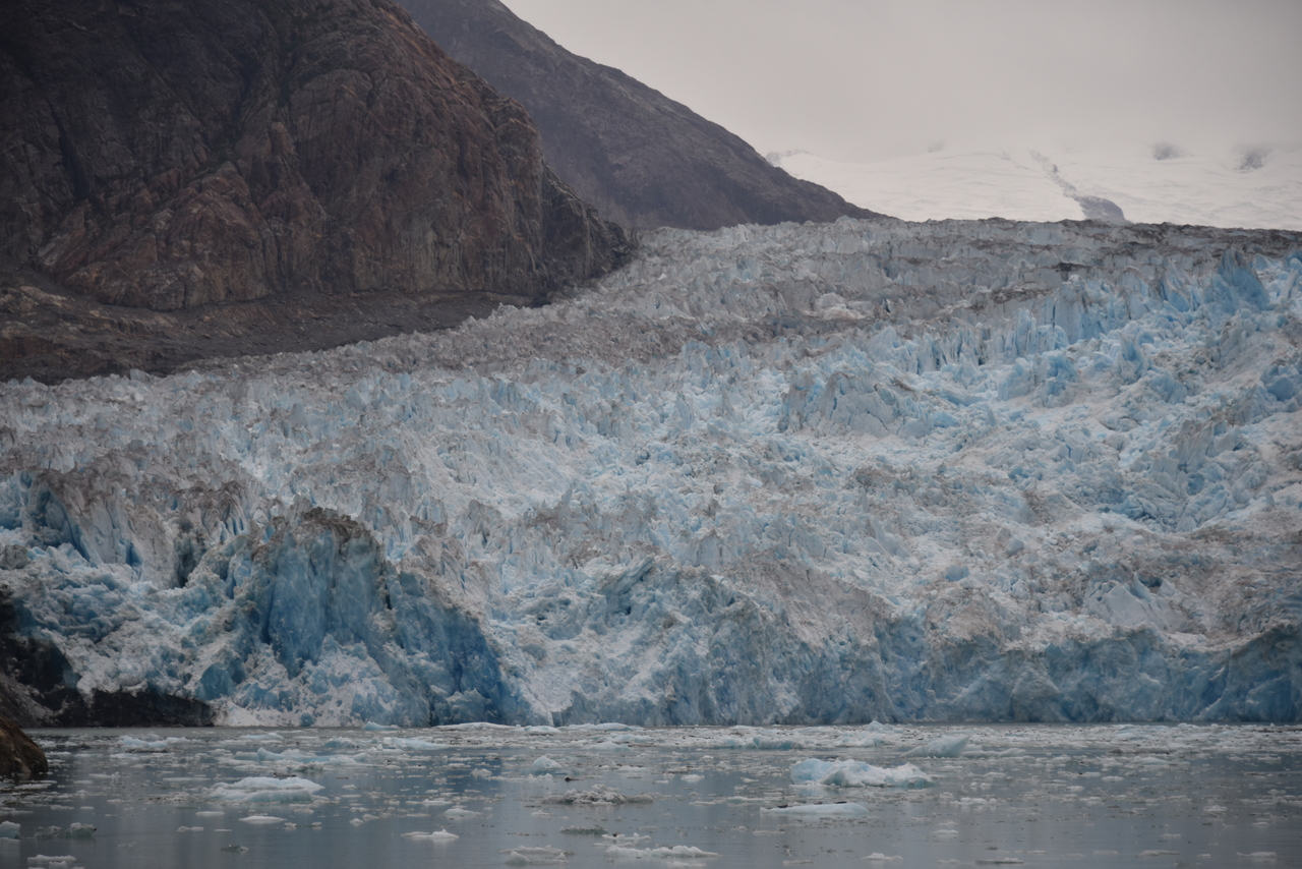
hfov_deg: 12.8
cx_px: 651
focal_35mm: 160
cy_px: 434
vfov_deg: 8.6
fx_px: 5788
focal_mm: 160
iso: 320
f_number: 5.6
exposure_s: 1/320
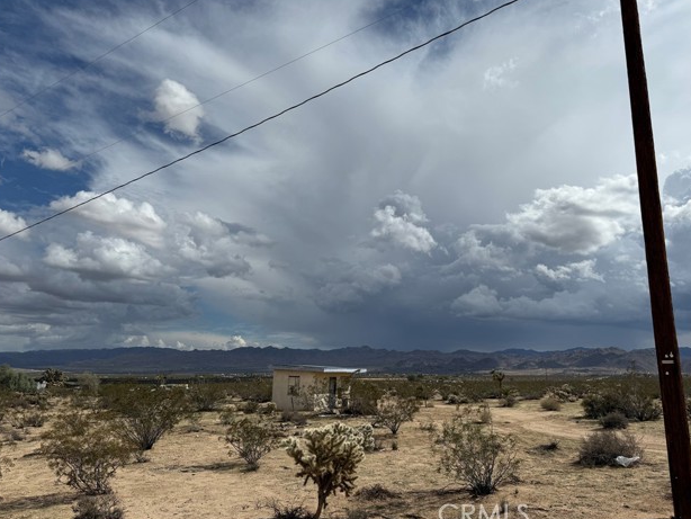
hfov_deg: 69.4
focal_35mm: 25
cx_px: 348
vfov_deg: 54.9
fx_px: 499
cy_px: 260
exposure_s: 1/14286
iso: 64
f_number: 1.78
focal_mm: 6.76
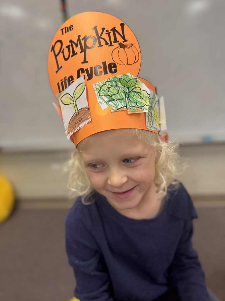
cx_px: 112
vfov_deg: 71.6
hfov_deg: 56.8
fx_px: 208
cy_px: 150
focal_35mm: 24
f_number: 1.78
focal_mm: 6.76
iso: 200
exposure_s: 1/60
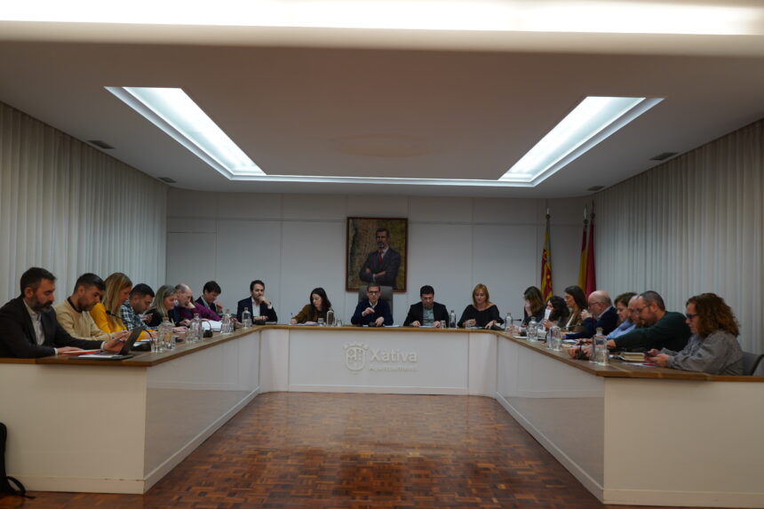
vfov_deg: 35.9
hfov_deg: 51.9
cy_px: 254
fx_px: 785
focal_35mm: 37
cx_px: 382
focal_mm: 37
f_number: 4
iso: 320
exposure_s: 1/60
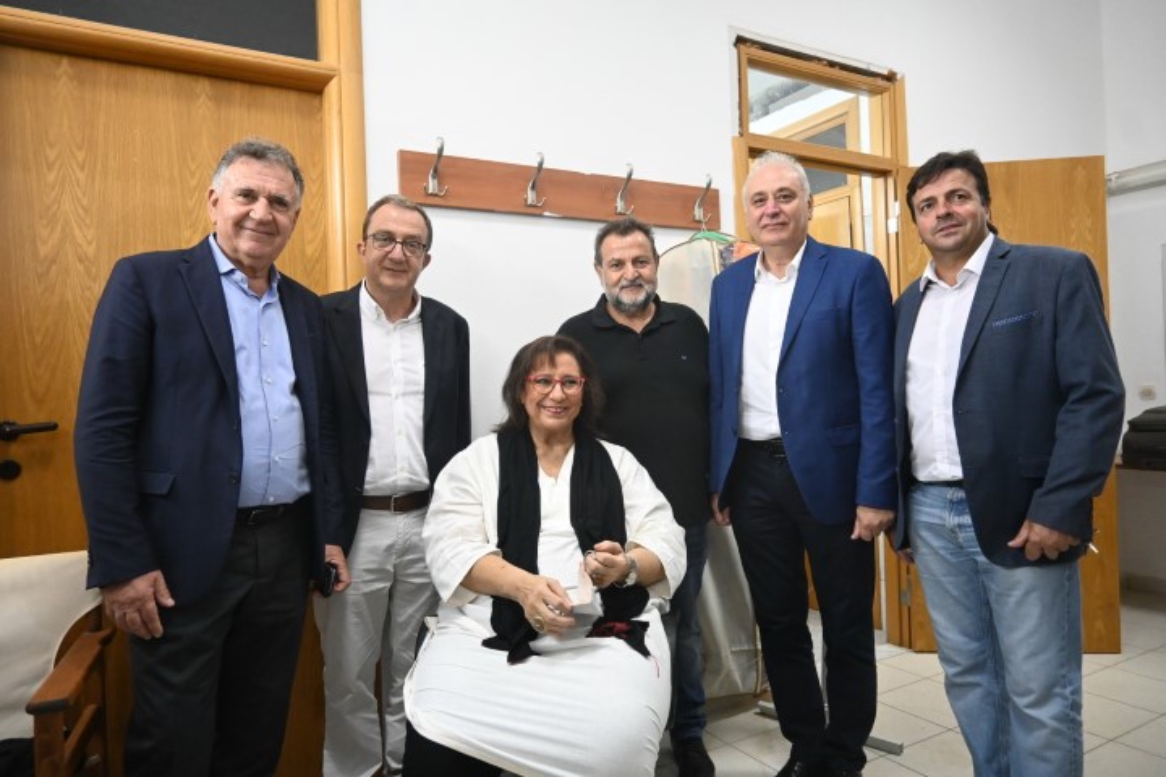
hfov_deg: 73.7
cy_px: 388
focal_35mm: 24
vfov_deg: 53.1
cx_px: 583
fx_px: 777
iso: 3200
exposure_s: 1/125
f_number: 3.5
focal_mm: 16
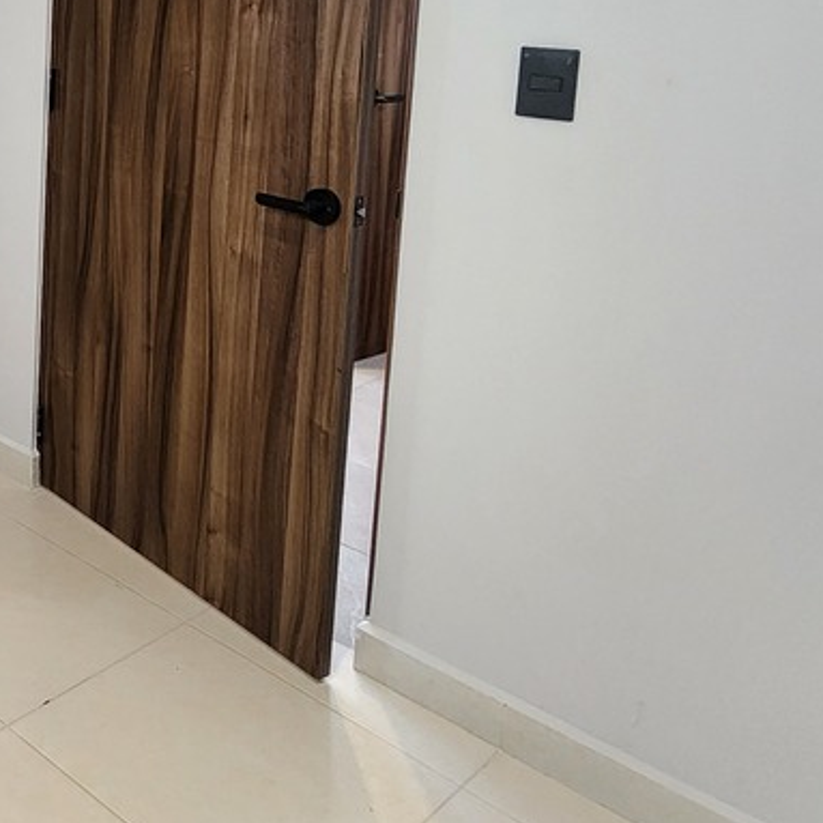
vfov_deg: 42.6
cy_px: 97
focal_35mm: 36
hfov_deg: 34.5
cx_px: -213
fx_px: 968
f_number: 2.2
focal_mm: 2.2
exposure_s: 1/60
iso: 400
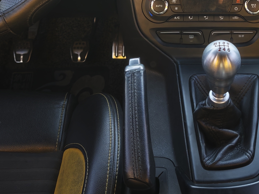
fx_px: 509
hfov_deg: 28.3
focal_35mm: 68
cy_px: -75
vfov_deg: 19.5
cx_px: 180
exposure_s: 1/100
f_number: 1.62
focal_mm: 6.55
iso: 320
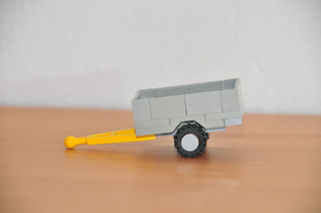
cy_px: 106
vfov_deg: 4.6
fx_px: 2672
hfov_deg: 6.9
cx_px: 160
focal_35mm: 300
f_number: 5.6
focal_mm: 200
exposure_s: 1/60
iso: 1250
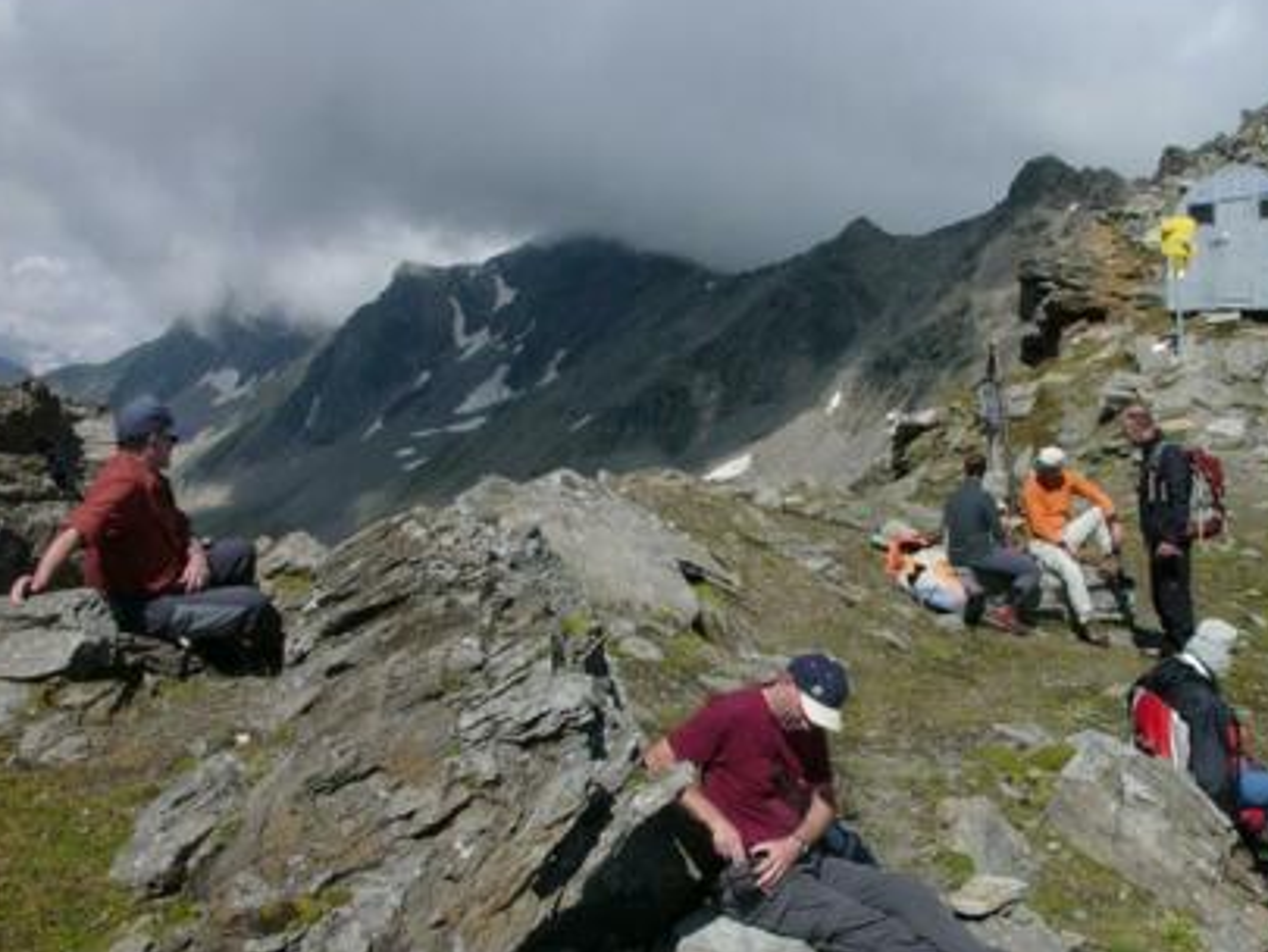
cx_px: 778
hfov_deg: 44.5
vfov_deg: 34.3
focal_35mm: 42
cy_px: 545
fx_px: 1539
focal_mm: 7.3
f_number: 9
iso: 100
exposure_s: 1/400
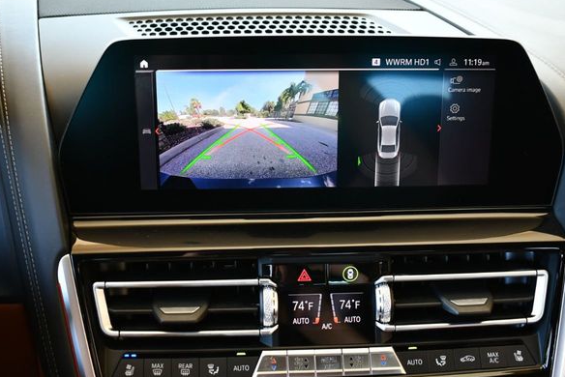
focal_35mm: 46
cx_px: 273
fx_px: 722
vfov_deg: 29.3
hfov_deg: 42.7
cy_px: 184
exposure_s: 1/125
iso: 800
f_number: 3.8
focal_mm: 21
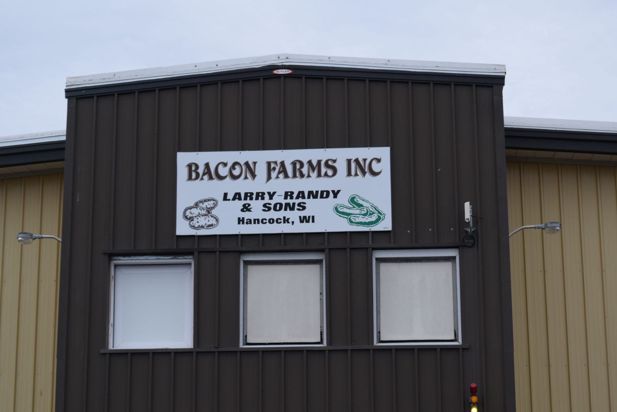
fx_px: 1414
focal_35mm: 82
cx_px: 308
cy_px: 206
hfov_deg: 24.6
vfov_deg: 16.6
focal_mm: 55
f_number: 8
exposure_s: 1/250
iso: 400
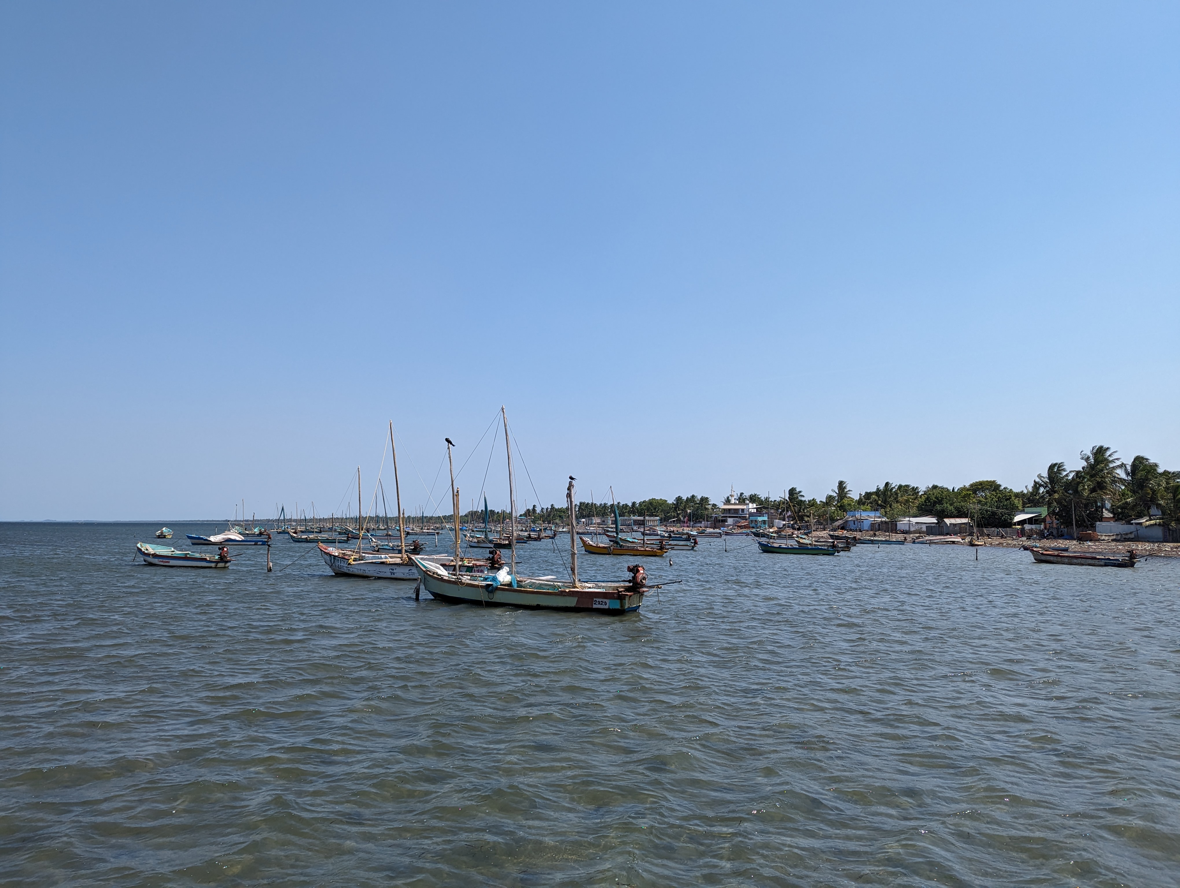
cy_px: 444
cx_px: 590
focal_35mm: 24
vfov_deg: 56.9
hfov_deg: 71.5
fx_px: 819
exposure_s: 1/2410
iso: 56
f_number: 1.85
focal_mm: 6.81
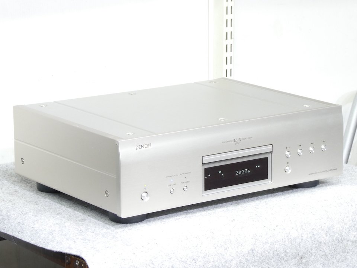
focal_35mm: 135
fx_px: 1392
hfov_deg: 14.6
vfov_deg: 11.0
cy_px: 134
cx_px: 178
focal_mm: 24.2
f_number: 5.3
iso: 200
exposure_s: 1/2
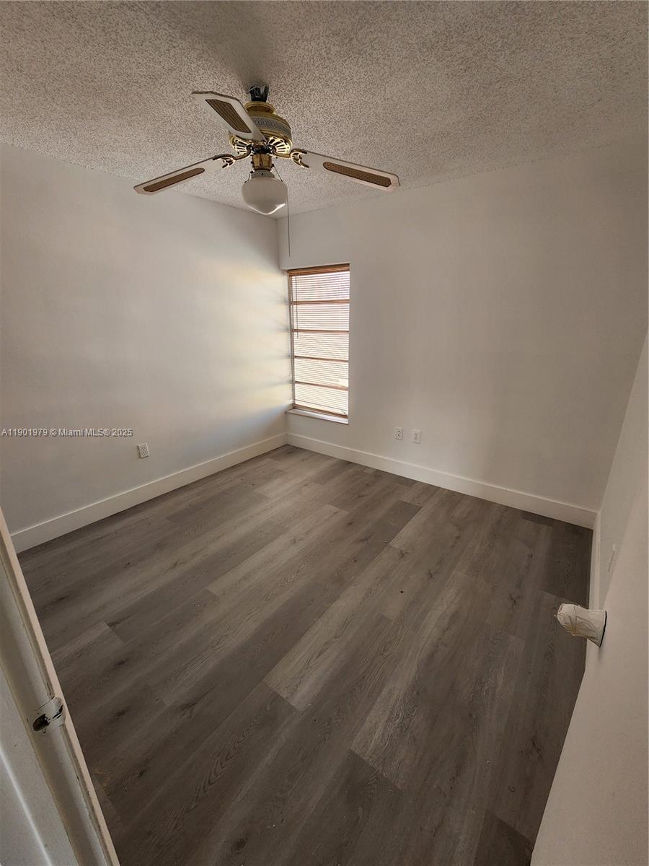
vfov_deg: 106.2
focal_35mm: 13
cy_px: 433
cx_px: 324
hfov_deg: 89.9
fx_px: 325
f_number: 2.2
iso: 125
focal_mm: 2.2
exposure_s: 1/60
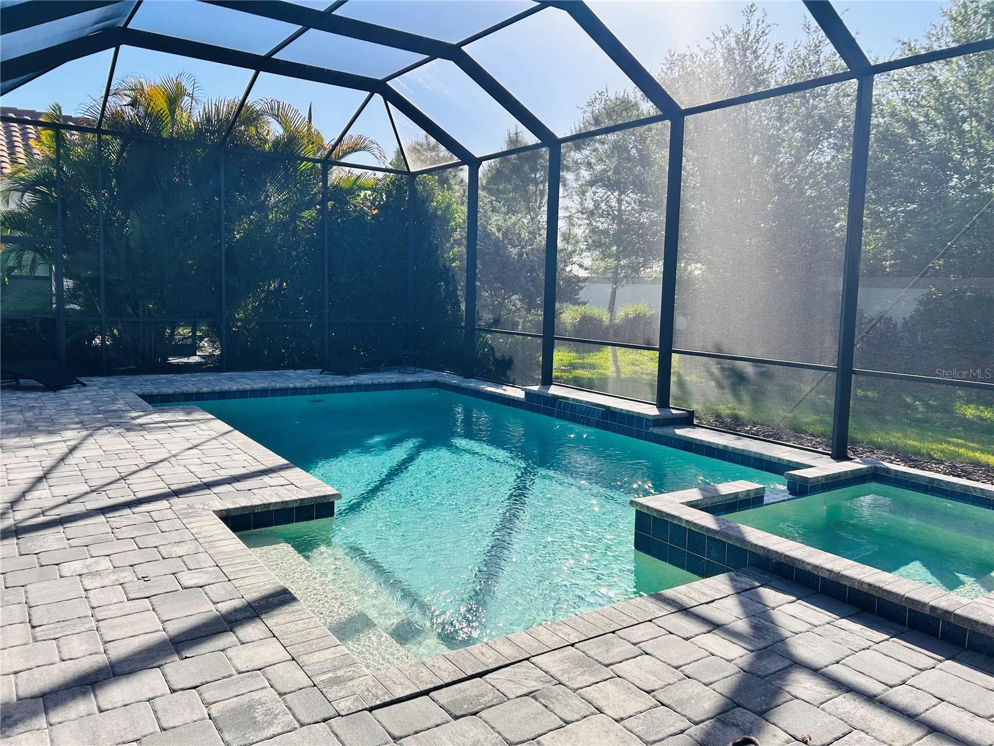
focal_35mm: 26
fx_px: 747
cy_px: 373
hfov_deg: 67.3
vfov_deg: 53.1
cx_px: 497
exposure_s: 1/2252
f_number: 1.5
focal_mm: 5.7
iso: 50
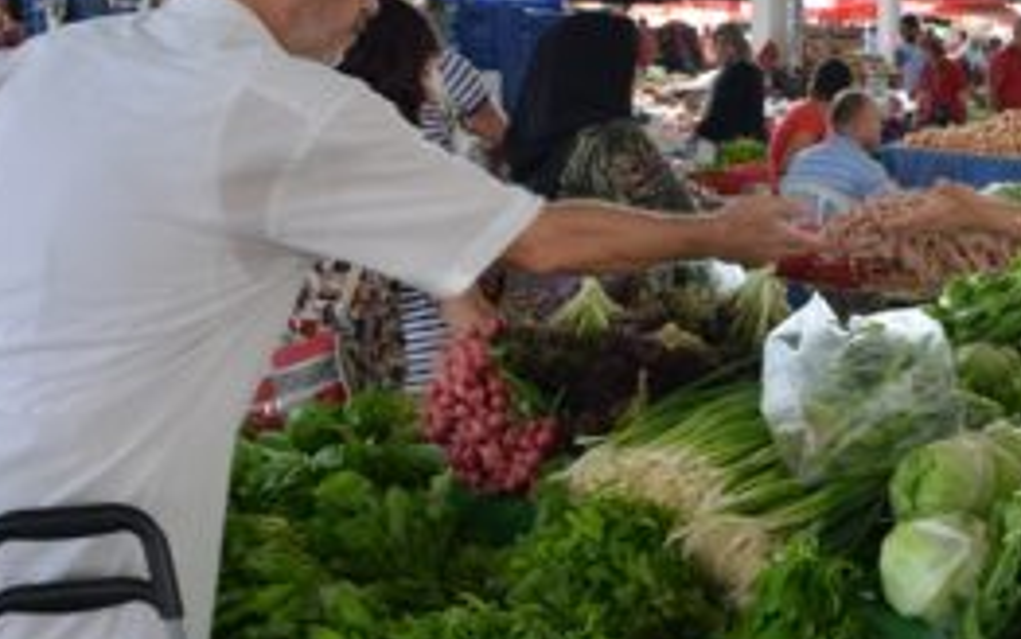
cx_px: 1146
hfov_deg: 28.4
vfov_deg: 20.0
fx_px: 1809
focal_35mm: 65
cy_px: 413
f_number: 4.5
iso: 100
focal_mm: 24
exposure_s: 1/60
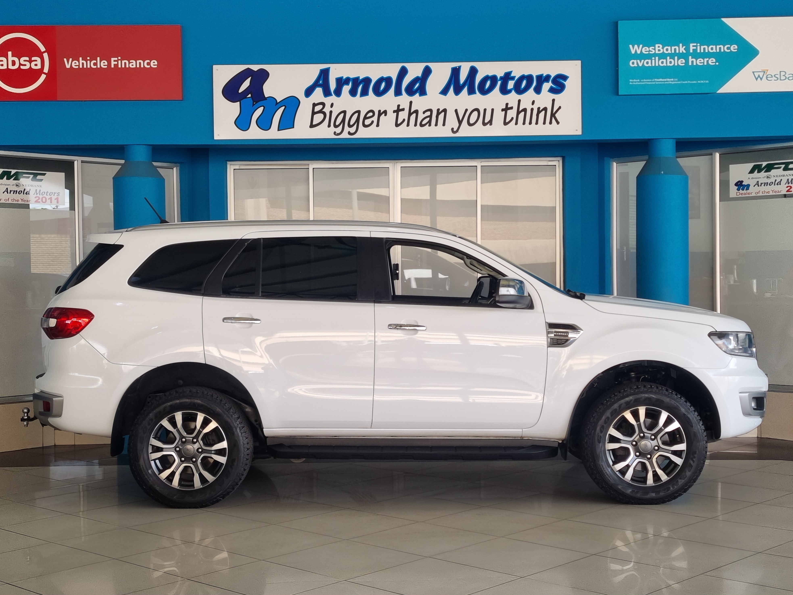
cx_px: 396
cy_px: 298
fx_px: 596
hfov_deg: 67.3
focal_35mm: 26
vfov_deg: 53.1
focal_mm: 5.4
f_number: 1.8
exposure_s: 1/196
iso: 50
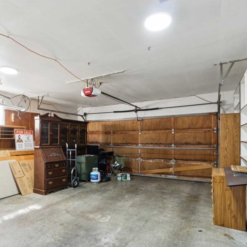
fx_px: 178
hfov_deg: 69.5
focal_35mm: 22
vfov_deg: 69.4
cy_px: 137
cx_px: 113
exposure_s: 1
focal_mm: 10
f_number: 9
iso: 250
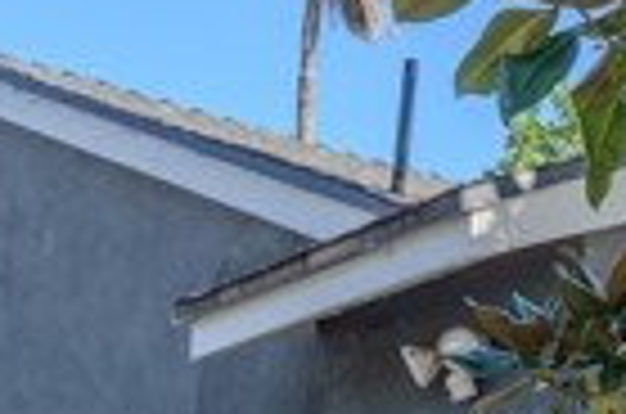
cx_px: 815
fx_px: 2238
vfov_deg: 9.7
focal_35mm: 129
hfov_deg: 15.2
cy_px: 896
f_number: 8
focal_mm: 28
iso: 100
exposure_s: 1/1250
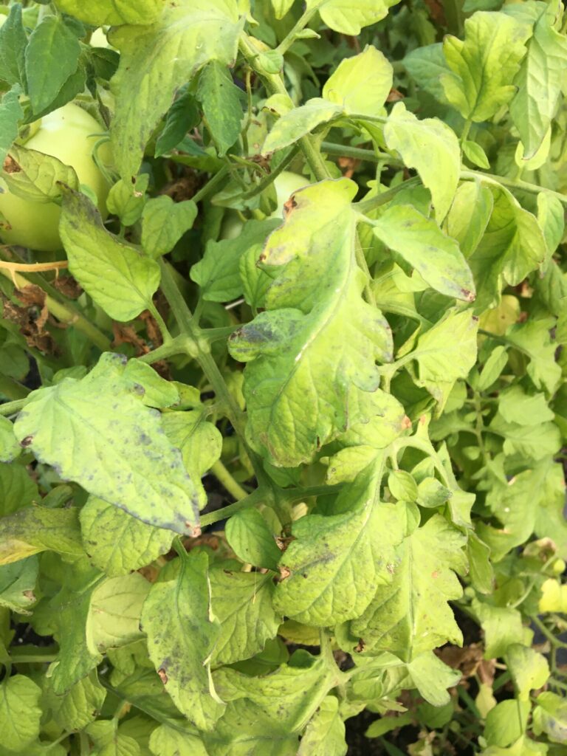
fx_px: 633
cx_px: 284
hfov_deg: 48.2
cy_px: 378
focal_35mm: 29
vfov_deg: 61.7
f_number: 2.2
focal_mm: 4.15
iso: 25
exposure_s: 1/40
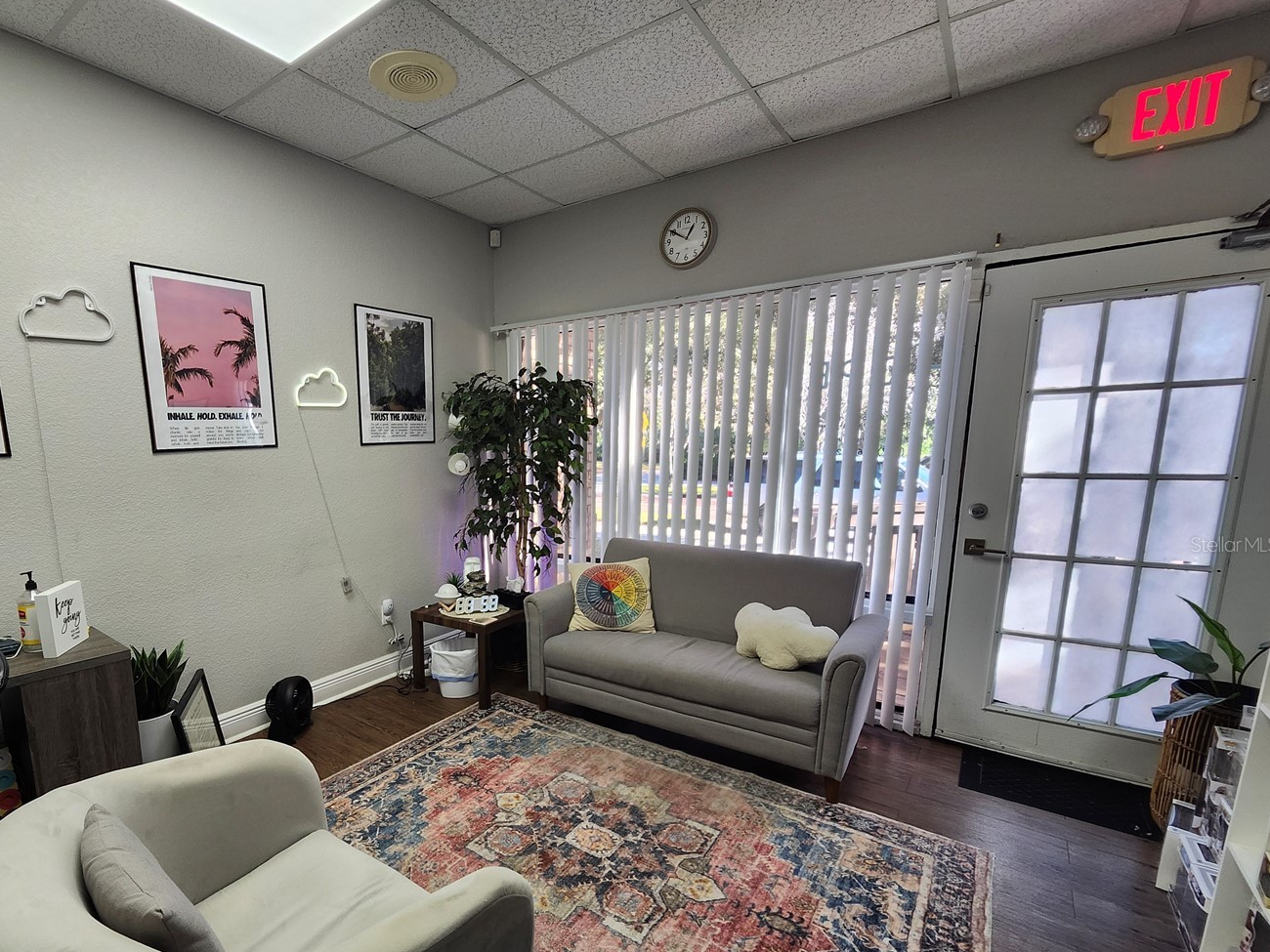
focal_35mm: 16
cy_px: 544
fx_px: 587
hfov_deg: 93.1
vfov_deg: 77.7
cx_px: 501
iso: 64
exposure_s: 1/60
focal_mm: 1.74
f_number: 2.2
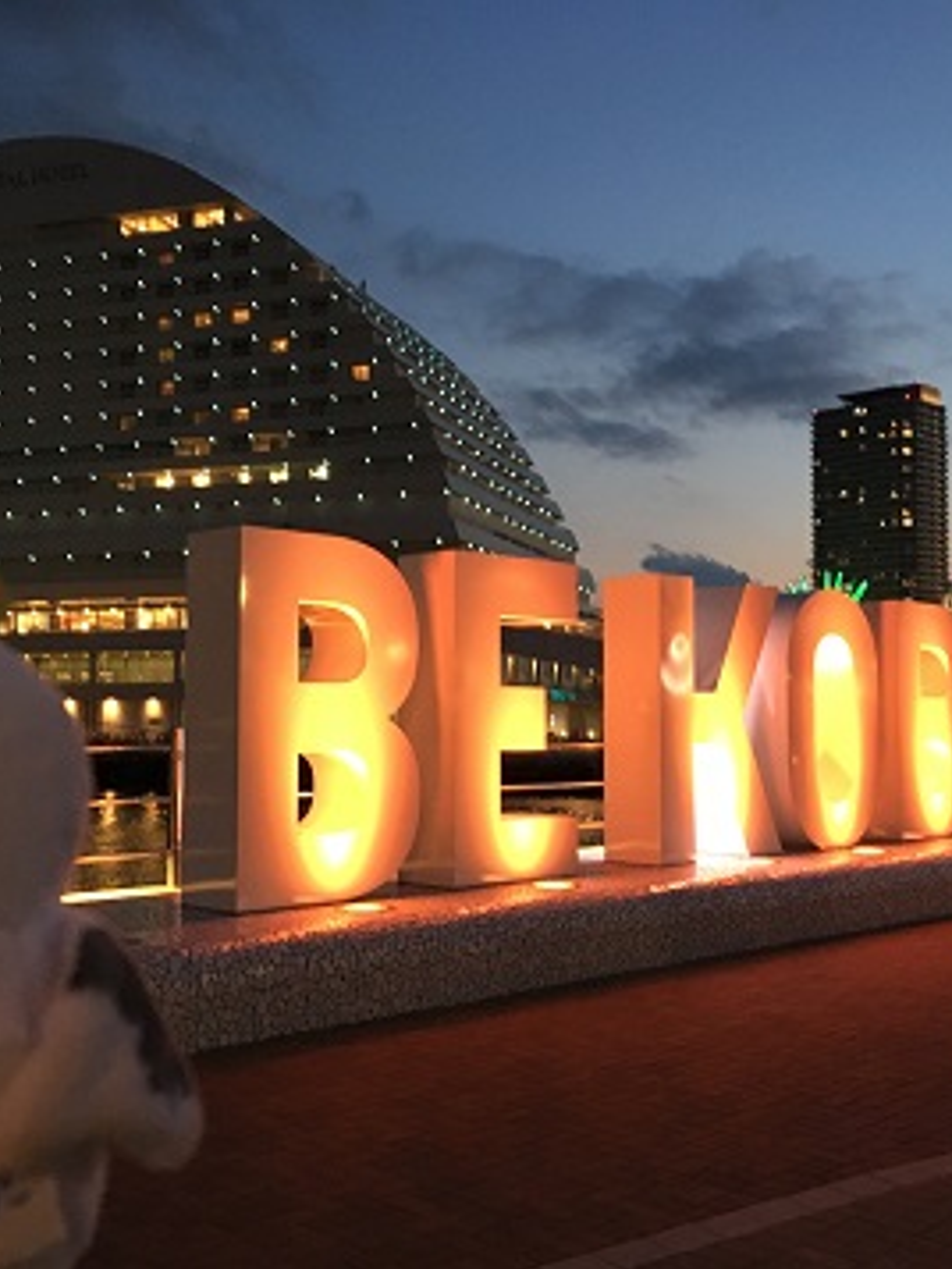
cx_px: 430
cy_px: 636
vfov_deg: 47.8
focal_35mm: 39
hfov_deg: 36.8
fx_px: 1429
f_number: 2.2
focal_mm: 4.15
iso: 200
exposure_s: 1/15
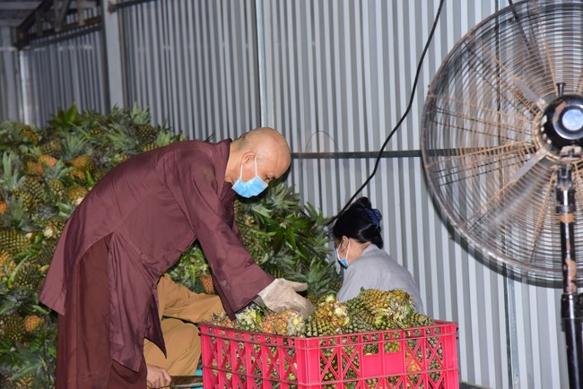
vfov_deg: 11.4
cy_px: 194
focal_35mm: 120
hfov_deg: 17.1
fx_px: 1944
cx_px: 292
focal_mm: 120
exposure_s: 1/160
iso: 2000
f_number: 5.6
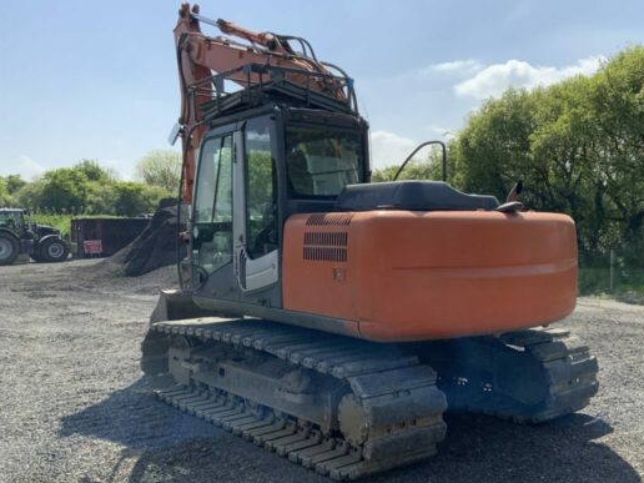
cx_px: 392
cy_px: 237
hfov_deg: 51.0
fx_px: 670
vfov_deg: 39.7
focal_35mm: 36
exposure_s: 1/2801
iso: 20
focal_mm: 3
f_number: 1.8
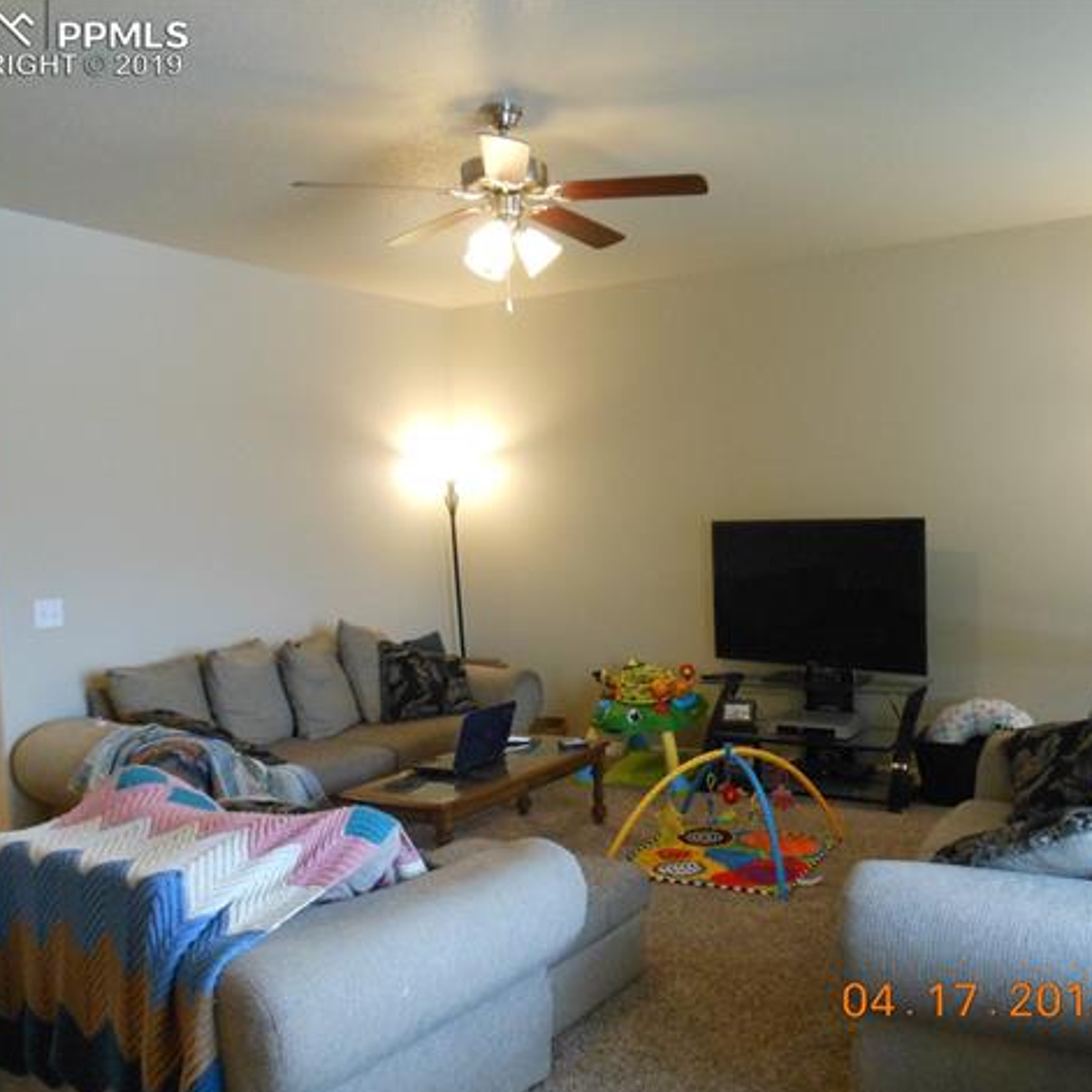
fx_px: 1071
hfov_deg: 53.8
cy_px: 551
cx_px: 640
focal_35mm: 30
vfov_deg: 54.0
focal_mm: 4.5
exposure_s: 1/20
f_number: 3.2
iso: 400
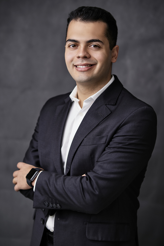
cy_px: 122
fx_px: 519
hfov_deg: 17.9
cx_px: 83
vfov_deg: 26.7
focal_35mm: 76
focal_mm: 50
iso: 80
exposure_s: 1/80
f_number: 1.6
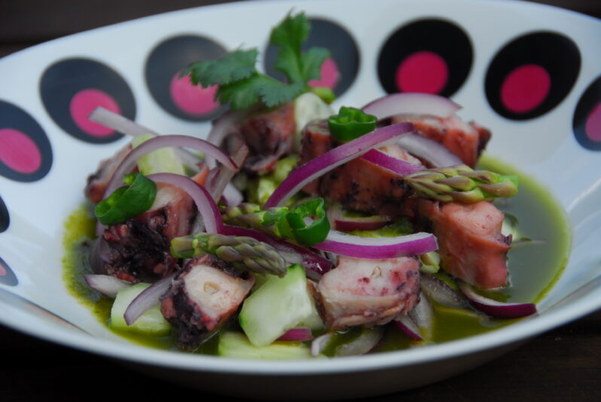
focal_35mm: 142
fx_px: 2382
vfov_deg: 9.7
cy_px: 201
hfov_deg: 14.4
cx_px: 300
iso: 200
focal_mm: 95
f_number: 5.3
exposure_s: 1/250
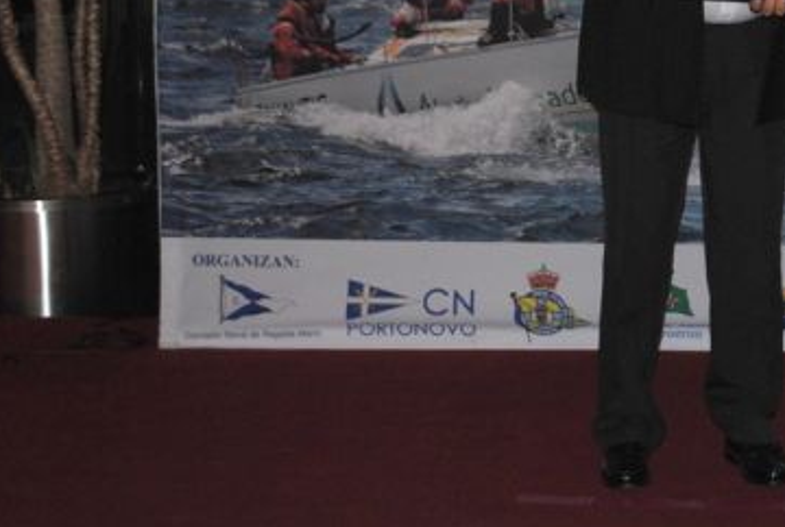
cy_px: -32
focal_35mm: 100
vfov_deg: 13.5
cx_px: 783
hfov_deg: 19.8
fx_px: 2186
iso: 200
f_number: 4.5
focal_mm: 30
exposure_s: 1/60
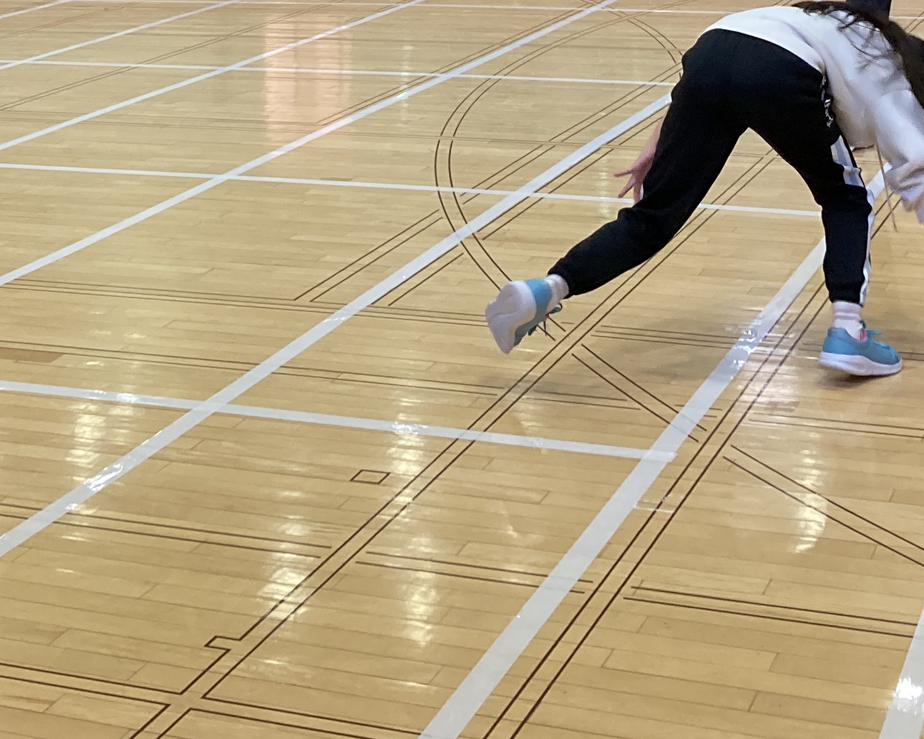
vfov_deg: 19.2
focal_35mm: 75
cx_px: 365
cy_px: -167
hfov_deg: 25.3
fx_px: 2051
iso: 125
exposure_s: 1/50
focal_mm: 3.99
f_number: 1.8
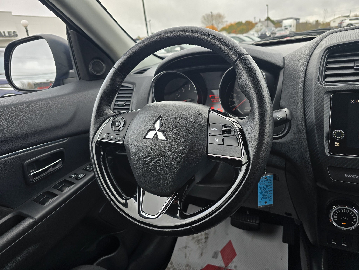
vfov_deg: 58.9
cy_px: 135
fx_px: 239
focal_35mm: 23
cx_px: 180
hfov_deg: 73.9
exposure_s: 1/180
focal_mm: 6.3
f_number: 1.7
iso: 40
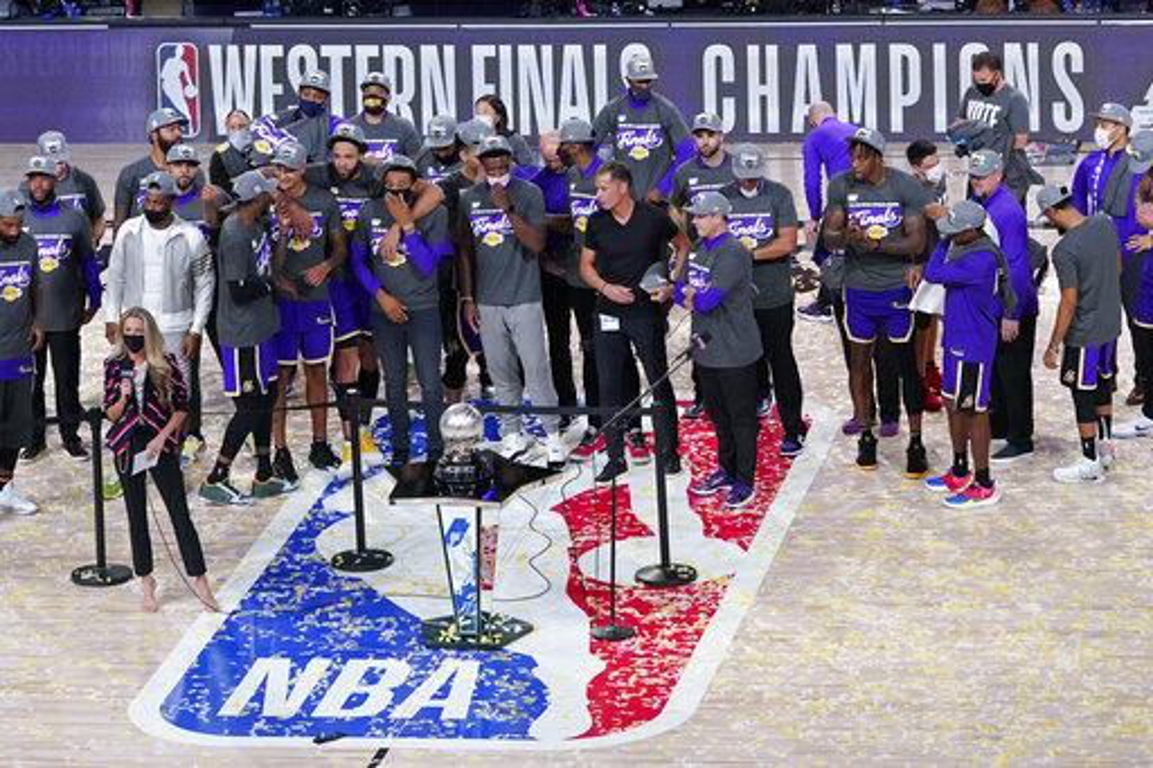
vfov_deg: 12.3
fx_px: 3554
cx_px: 576
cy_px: 384
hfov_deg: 18.4
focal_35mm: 111
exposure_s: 1/1000
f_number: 4
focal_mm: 111
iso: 4000
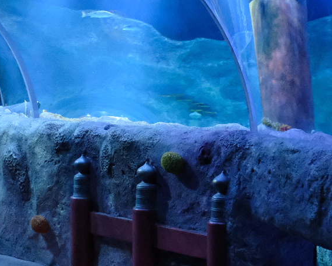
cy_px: 164
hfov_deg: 18.0
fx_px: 1042
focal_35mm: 106
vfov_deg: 14.5
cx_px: 93
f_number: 4
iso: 12800
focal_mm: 24
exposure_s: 1/50
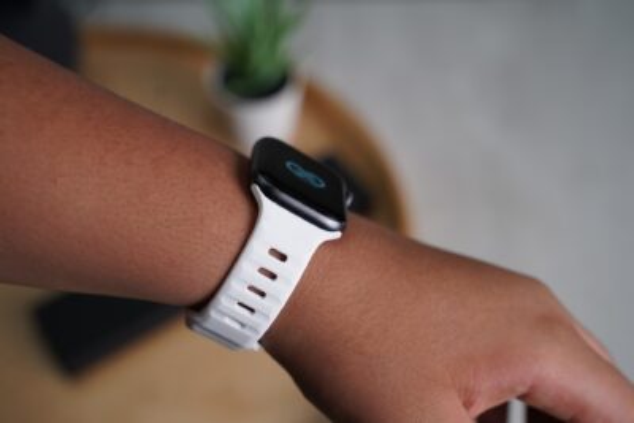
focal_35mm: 56
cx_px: 317
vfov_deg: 24.2
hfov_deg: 35.6
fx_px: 987
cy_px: 212
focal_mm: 56
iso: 320
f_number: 4
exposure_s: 1/60
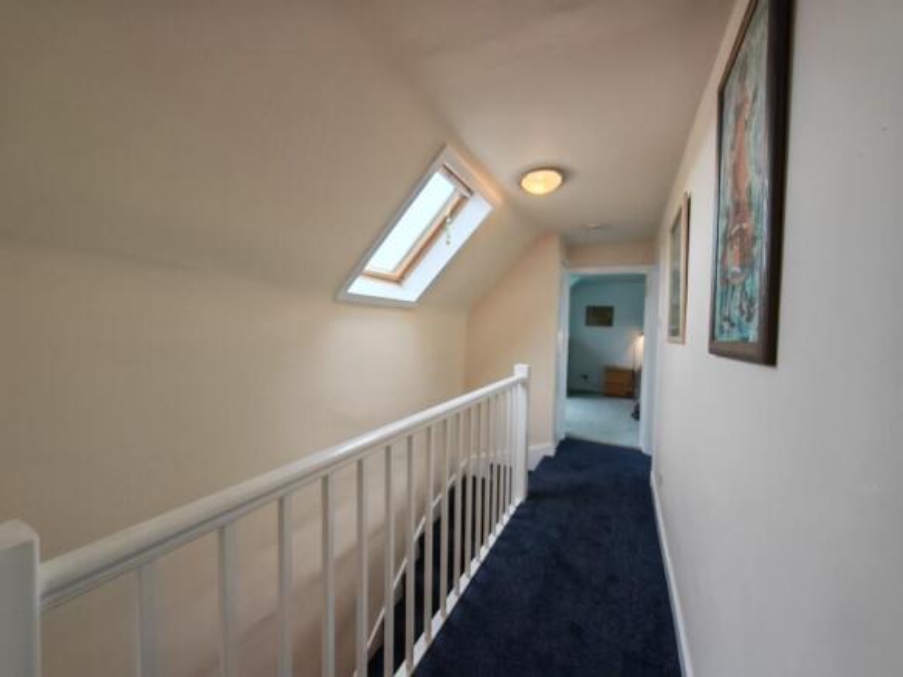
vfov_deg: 94.5
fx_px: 313
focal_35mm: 12
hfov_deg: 110.5
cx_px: 452
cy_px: 338
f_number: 2
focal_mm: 1.82
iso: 320
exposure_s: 1/33
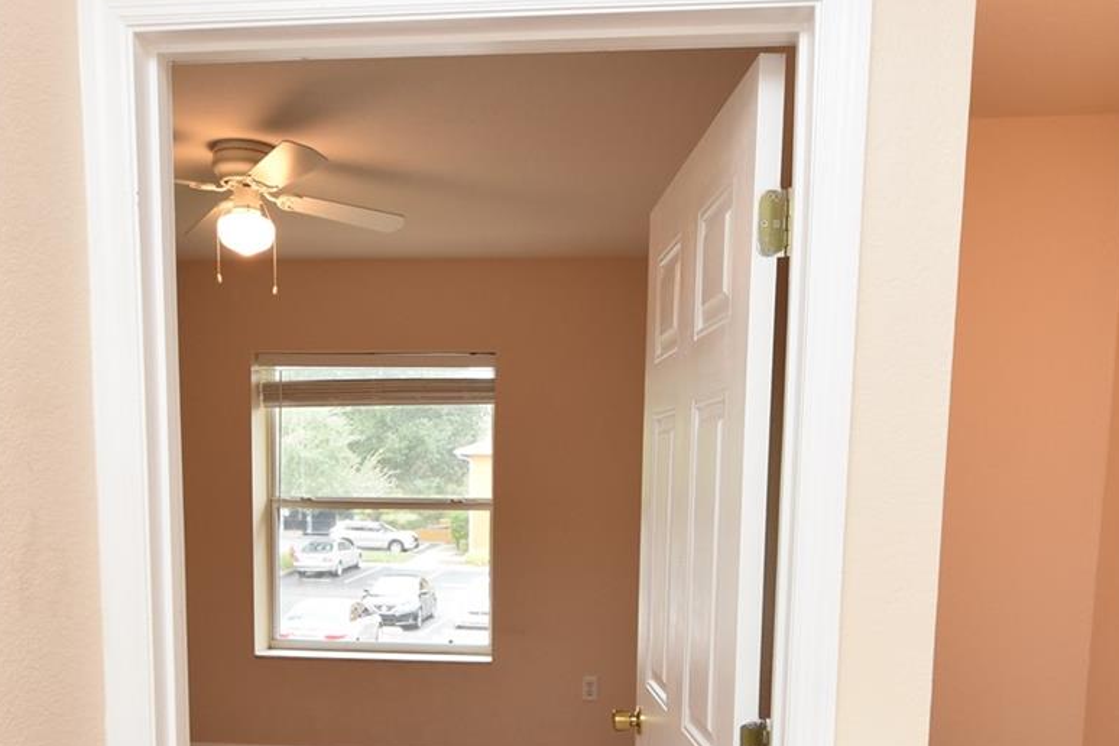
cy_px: 620
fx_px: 964
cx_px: 536
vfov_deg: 40.2
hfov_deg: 60.3
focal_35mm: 31
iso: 320
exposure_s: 1/60
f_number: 4
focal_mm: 10
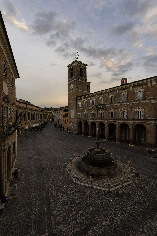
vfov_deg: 100.4
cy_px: 118
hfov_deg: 77.2
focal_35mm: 15
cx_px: 78
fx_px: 98
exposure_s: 1/60
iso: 250
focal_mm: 15
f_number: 7.1
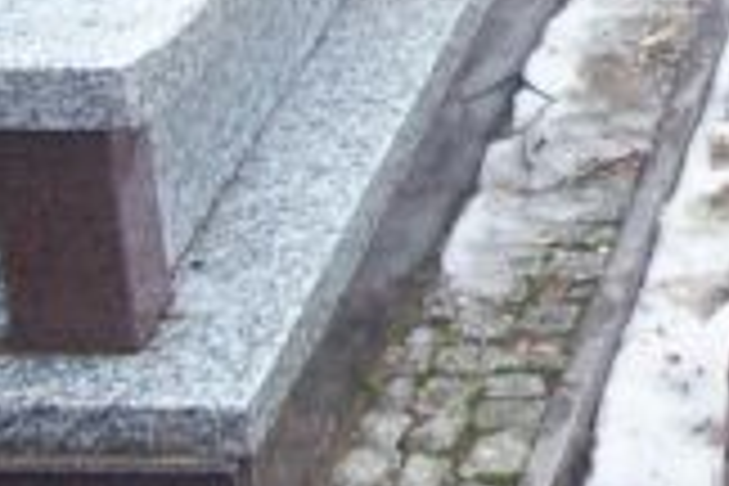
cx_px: 1143
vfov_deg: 9.0
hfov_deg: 13.0
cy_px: -252
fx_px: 2997
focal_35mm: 148
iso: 80
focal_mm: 6
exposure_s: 1/85.6
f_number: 2.7
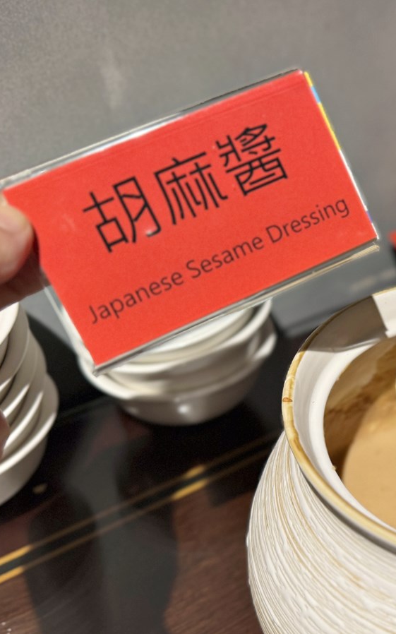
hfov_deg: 33.3
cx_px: 419
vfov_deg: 56.7
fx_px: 587
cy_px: 317
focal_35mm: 34
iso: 200
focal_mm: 6.76
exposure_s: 1/62
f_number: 1.78
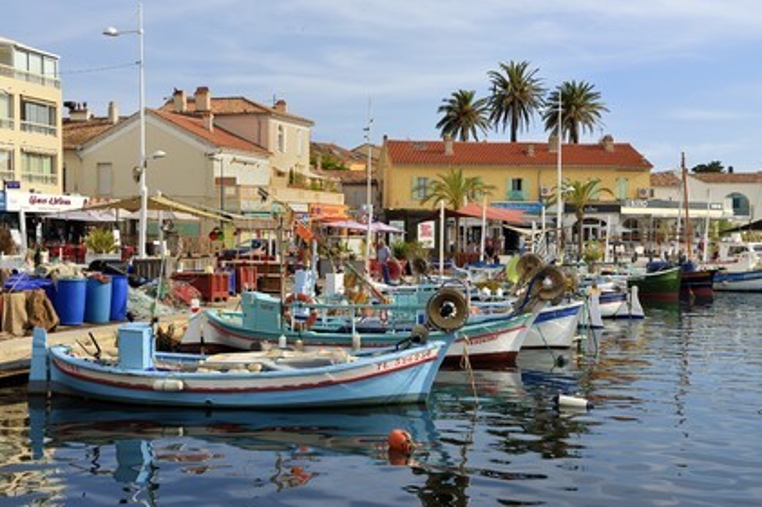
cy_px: 254
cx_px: 381
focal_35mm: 52
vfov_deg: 25.9
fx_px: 1100
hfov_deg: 38.2
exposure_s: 1/320
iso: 200
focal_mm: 52
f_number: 11
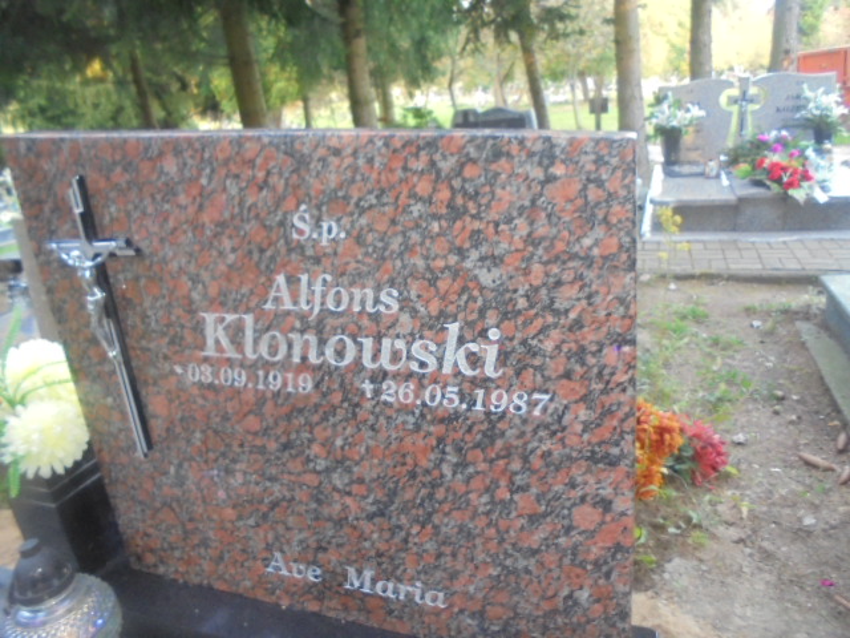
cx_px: 425
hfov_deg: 67.3
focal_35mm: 26
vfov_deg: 53.1
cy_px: 319
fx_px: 638
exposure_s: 1/30
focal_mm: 4.6
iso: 400
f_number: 3.5
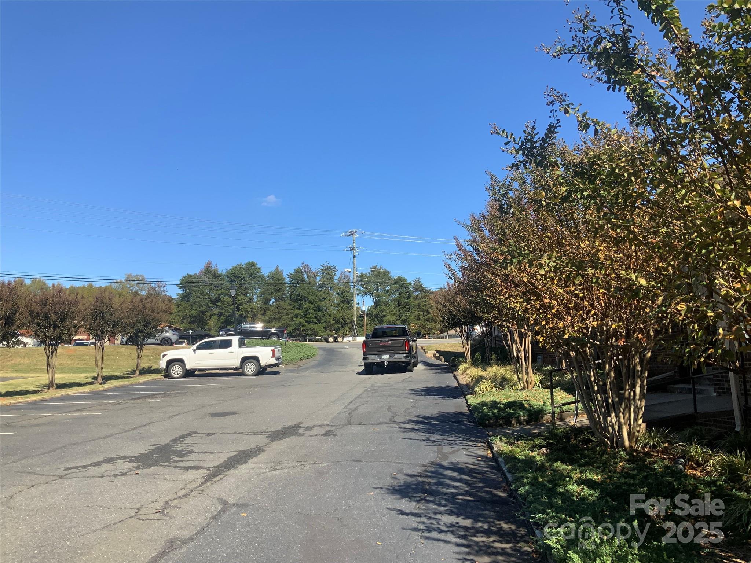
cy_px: 282
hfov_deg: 61.7
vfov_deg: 48.2
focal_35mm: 29
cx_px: 376
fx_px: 629
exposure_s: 1/1451
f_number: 1.8
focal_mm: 3
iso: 16
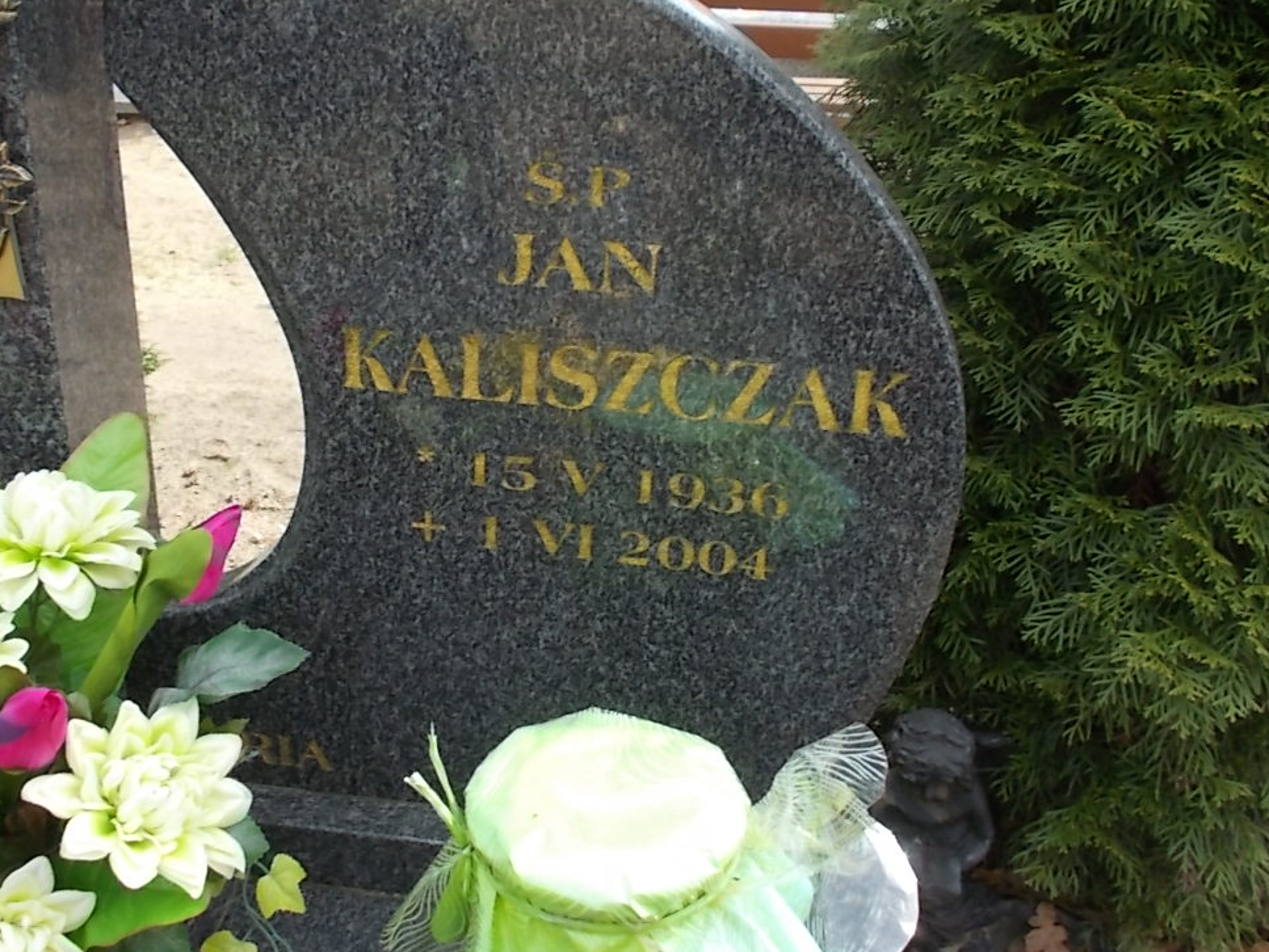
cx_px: 474
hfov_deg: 43.5
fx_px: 1577
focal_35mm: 43
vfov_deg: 33.4
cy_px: 342
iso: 80
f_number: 3.2
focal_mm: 4.6
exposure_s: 1/320
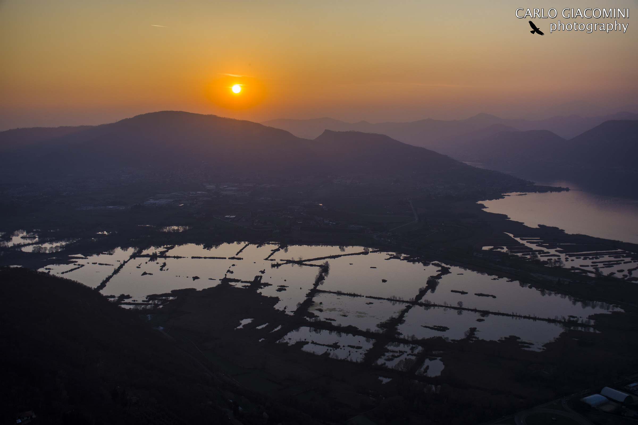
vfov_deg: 34.2
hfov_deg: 49.6
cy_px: 212
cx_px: 319
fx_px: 691
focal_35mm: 39
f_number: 6.3
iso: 100
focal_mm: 26
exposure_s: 1/320
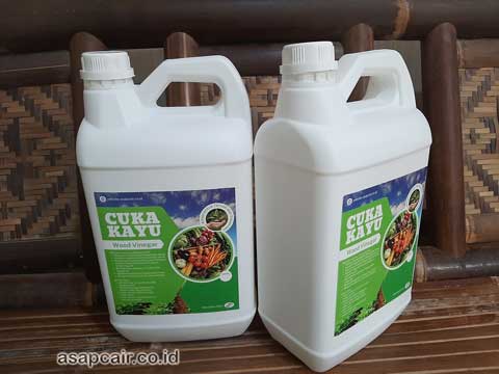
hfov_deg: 65.3
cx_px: 250
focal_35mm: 27
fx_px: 389
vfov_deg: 51.4
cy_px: 187
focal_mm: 3.93
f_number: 1.7
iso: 400
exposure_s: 1/25
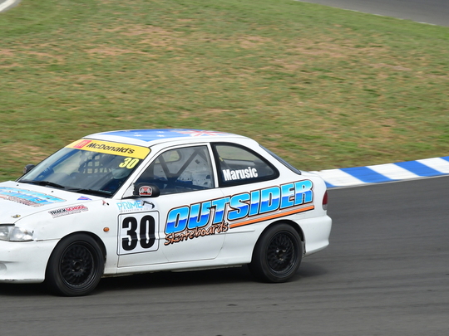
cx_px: 152
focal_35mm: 171
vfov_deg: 8.7
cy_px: 168
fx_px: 2218
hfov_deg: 11.5
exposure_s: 1/400
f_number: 11
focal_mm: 80
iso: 400
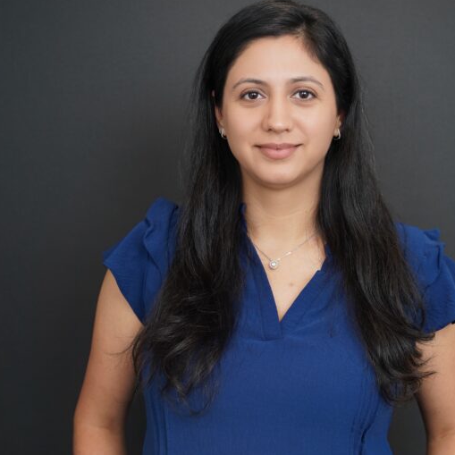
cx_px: 252
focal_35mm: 65
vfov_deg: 26.5
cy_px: 265
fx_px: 967
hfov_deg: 26.5
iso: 320
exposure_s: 1/125
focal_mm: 38
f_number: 3.2
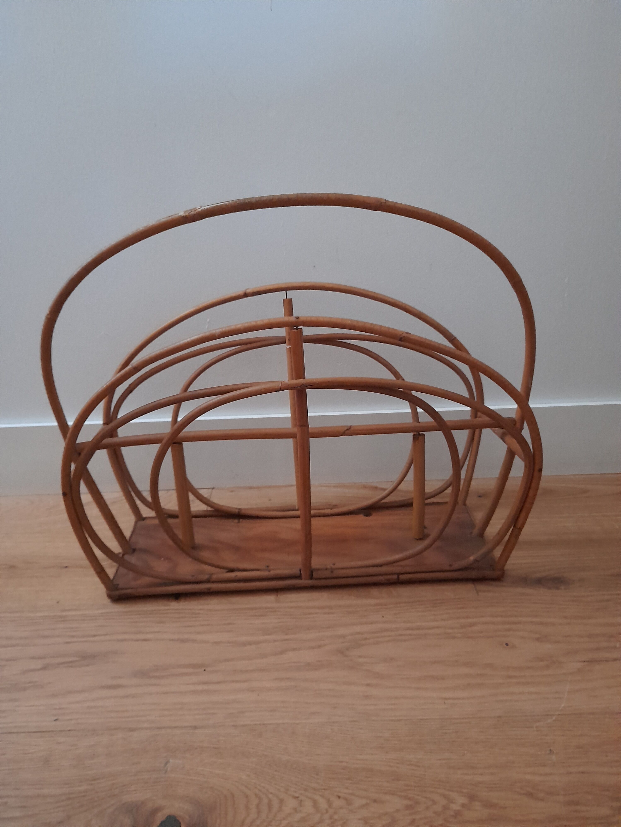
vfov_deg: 69.4
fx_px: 598
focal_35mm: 25
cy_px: 414
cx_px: 310
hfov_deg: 54.9
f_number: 2
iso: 640
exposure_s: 1/20
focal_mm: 4.6
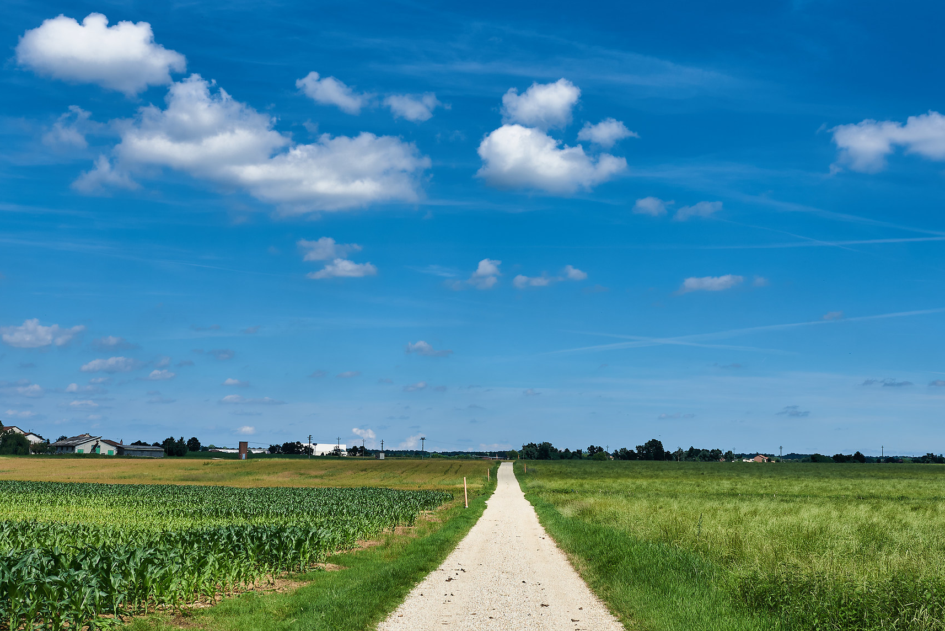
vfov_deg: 27.5
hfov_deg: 40.3
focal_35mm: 49
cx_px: 501
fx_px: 1287
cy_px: 294
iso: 100
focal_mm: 35
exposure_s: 1/400
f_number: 8
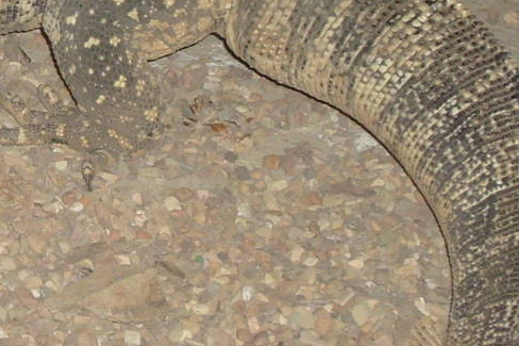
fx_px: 2997
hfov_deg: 9.7
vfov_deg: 6.6
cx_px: -161
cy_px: 65
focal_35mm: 208
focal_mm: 10.3
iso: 100
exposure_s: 1/60
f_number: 3.6
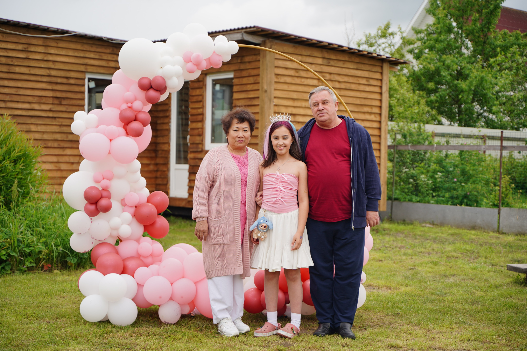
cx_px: 264
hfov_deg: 33.9
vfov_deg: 23.0
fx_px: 864
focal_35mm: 59
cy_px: 176
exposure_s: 1/1000
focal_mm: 59
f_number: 2.8
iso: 100
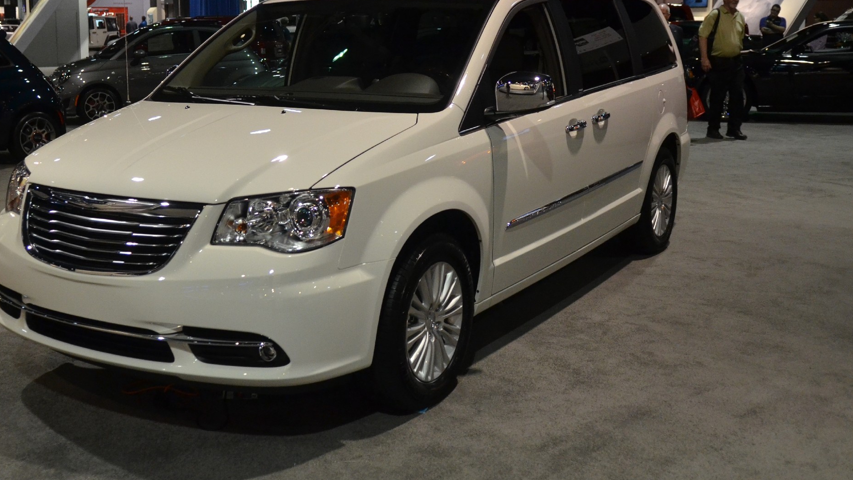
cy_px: 145
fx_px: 950
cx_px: 368
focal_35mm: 42
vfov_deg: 28.1
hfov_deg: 48.2
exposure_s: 1/160
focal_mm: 20
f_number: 2.8
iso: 1600
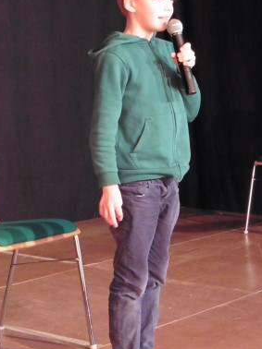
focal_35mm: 114
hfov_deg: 13.0
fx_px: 1152
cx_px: 150
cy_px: 165
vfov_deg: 17.3
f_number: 5.2
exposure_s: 1/30
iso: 1600
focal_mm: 15.1
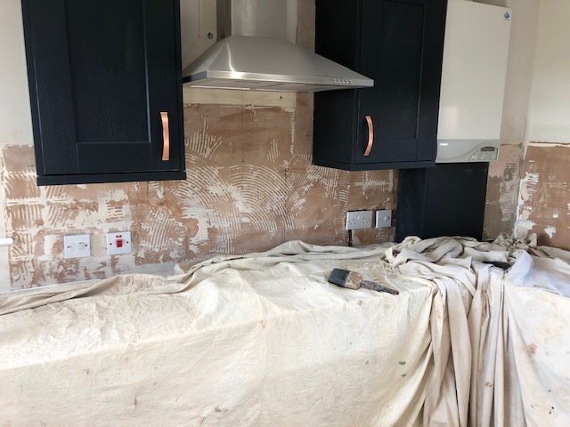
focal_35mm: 28
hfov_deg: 63.4
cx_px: 285
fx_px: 461
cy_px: 214
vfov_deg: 49.7
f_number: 1.8
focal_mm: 4
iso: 25
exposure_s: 1/33
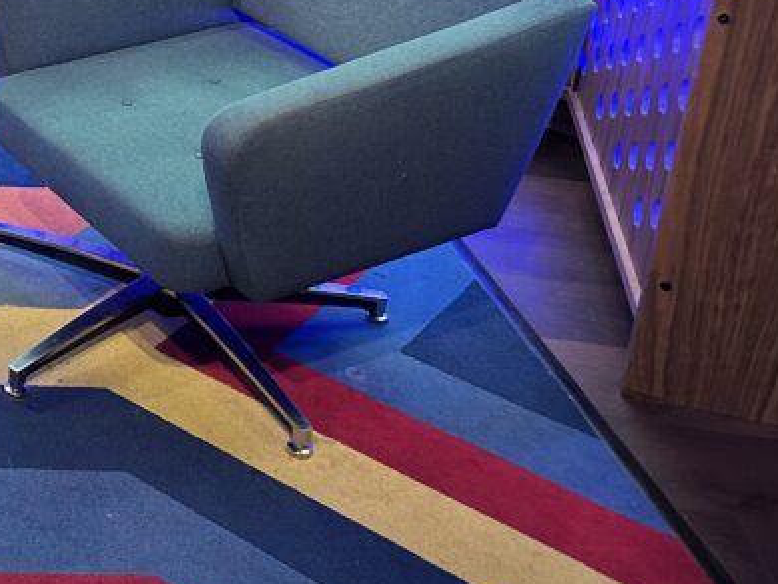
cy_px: -62
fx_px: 1417
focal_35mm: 63
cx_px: -215
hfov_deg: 26.4
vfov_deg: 22.0
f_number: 1.78
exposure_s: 1/60
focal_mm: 6.86
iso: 250
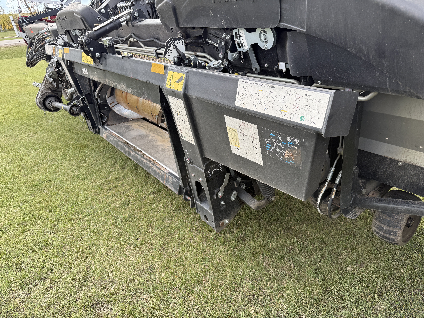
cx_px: 212
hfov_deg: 71.6
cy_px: 159
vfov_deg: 56.8
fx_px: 294
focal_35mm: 24
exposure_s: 1/467
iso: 80
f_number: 1.78
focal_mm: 6.76
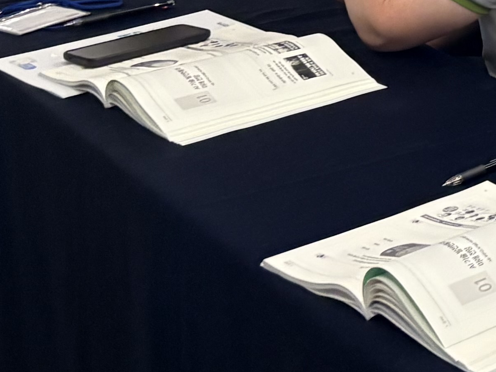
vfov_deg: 11.0
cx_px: 1102
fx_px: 1776
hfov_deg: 13.0
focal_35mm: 124
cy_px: -332
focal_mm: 5.96
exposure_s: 1/60
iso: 400
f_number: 1.6
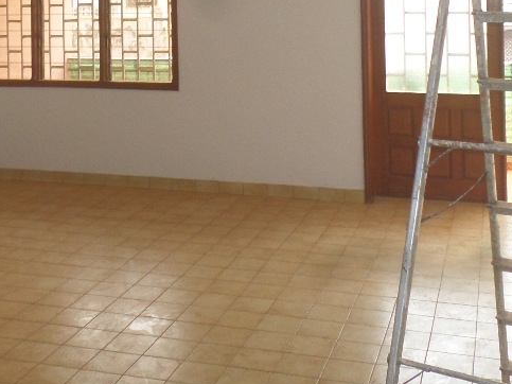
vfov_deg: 26.0
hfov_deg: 36.1
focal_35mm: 53
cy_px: -10
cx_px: 218
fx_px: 784
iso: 120
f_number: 2.5
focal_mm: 4.5
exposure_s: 1/30
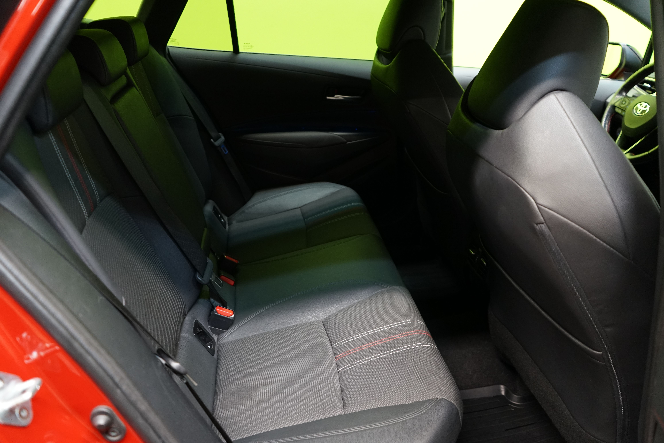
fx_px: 516
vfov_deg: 46.4
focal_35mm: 28
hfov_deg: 65.5
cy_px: 222
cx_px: 332
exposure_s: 1/30
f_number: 3.5
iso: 1600
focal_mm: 28
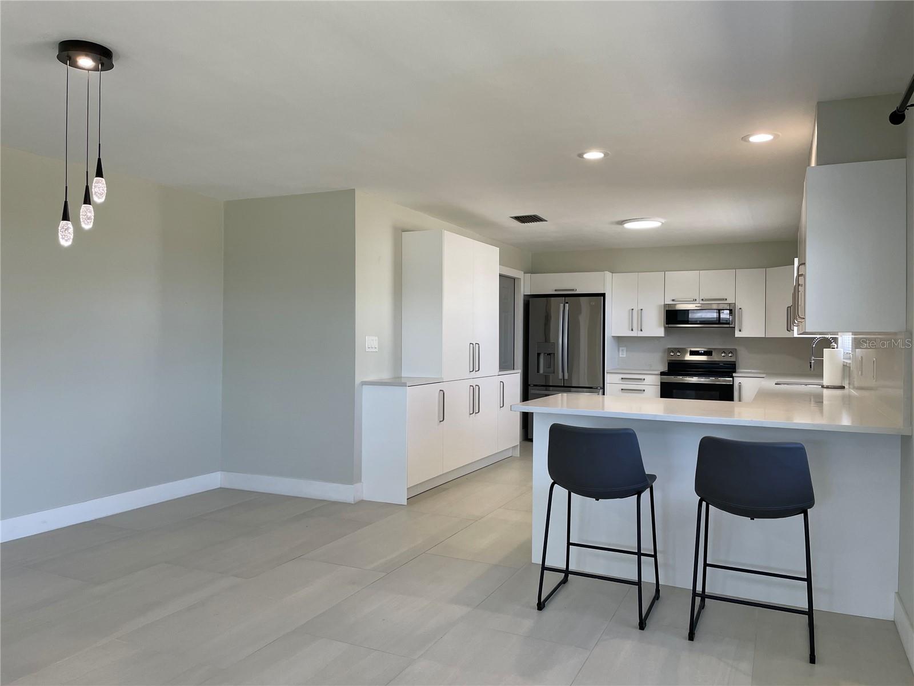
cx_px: 457
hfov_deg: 67.3
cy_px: 343
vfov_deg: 53.1
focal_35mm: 26
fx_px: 687
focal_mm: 4.2
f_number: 1.6
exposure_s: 1/120
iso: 64
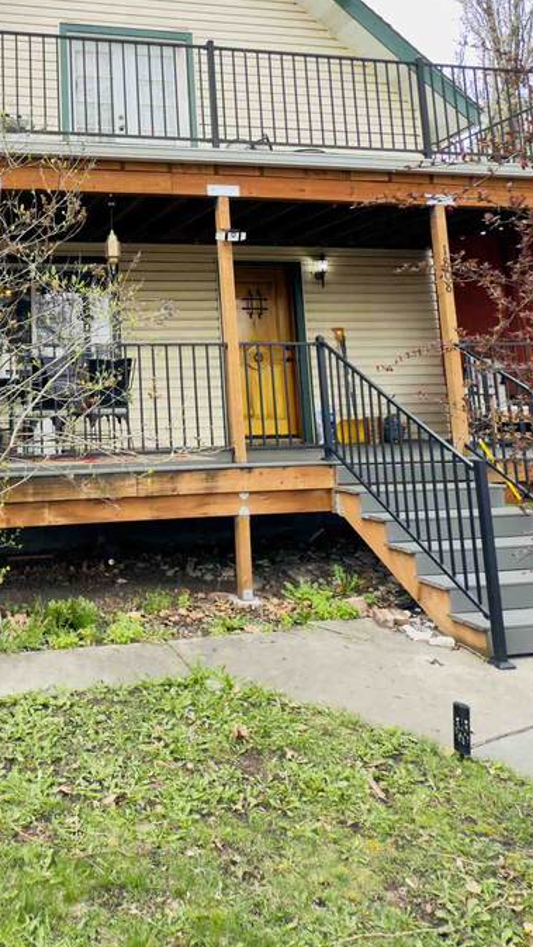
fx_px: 728
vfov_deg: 64.1
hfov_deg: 37.1
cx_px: 35
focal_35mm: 29
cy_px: 305
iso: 32
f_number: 2.2
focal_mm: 2.22
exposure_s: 1/121
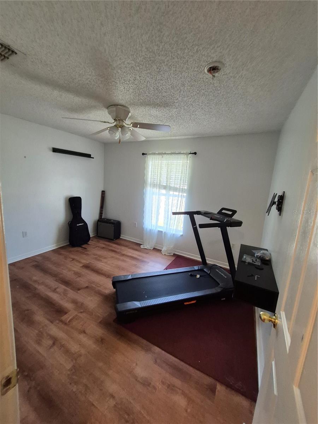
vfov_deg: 106.2
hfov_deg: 89.9
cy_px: 212
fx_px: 159
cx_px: 159
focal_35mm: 13
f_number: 2.2
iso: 320
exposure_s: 1/100
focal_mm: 1.74
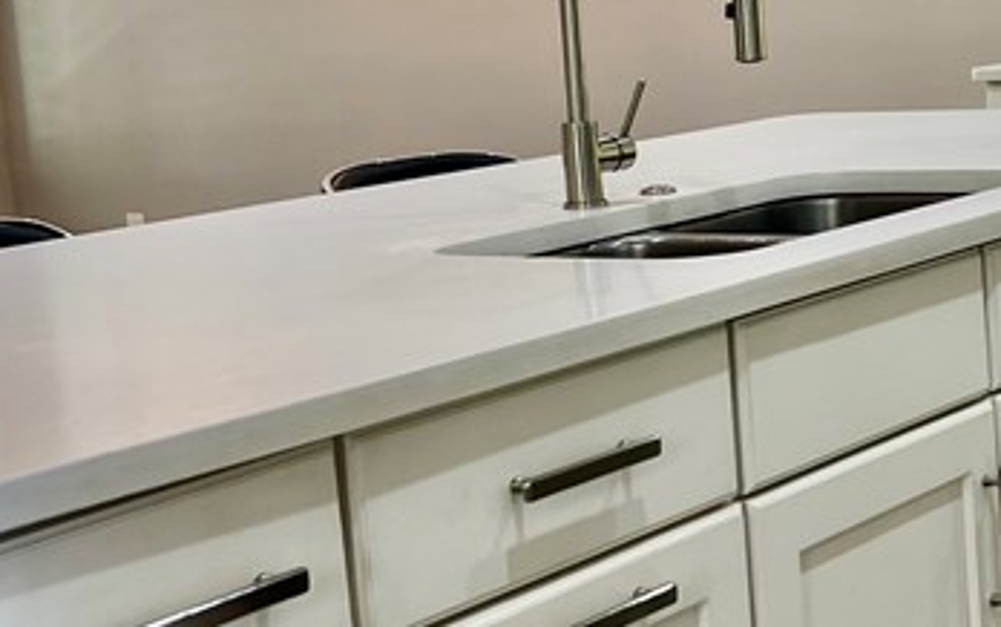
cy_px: 213
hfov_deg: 24.8
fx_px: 2211
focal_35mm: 81
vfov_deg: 16.1
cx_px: 889
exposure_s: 1/60
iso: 80
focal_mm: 5.7
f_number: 1.5
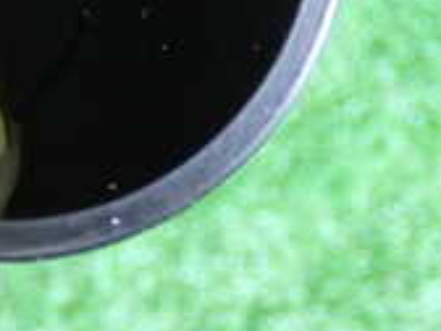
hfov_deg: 13.5
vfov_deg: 10.6
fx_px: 1733
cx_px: -268
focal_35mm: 136
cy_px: -105
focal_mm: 6.83
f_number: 2.7
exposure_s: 1/30
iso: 800
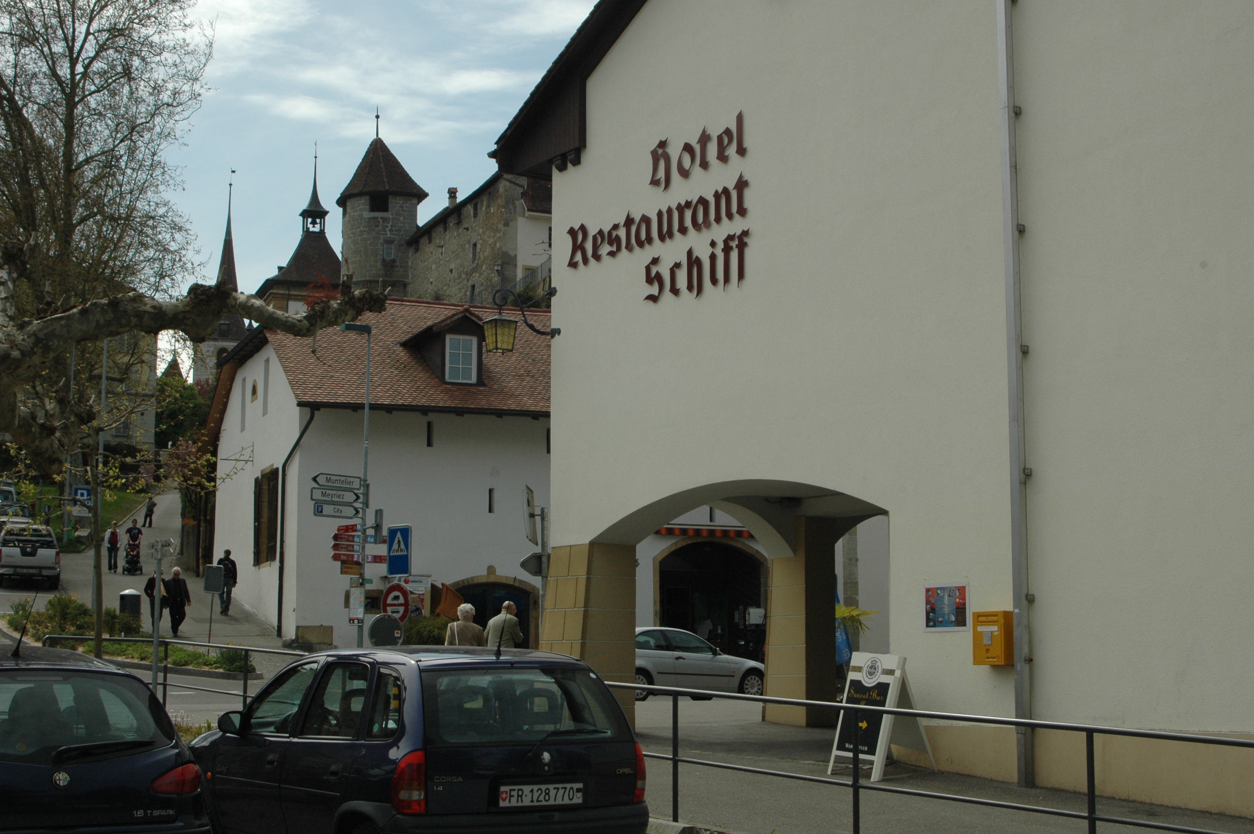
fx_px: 1879
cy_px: 417
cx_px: 627
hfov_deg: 36.9
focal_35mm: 54
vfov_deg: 25.0
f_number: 11
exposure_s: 1/500
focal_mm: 36
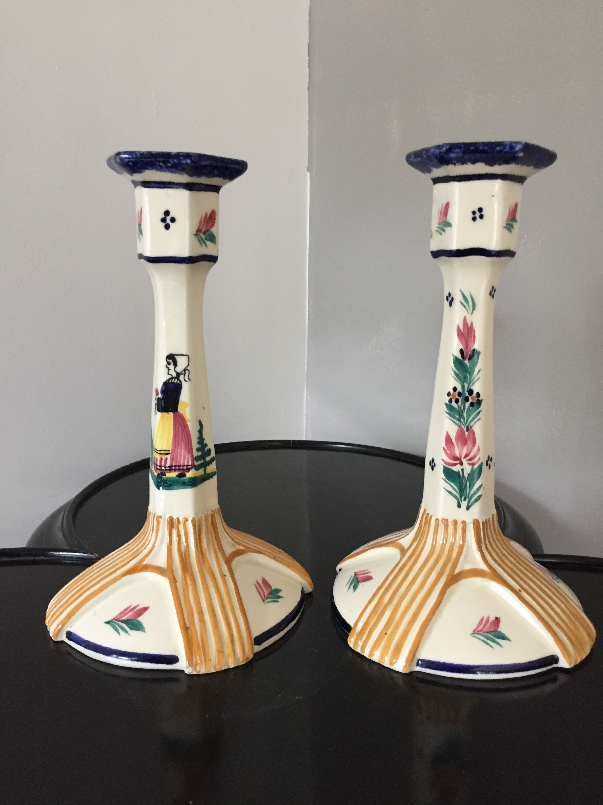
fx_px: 674
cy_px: 402
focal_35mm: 29
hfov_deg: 48.2
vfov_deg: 61.7
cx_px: 302
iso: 200
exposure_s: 1/33
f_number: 2.2
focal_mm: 4.15
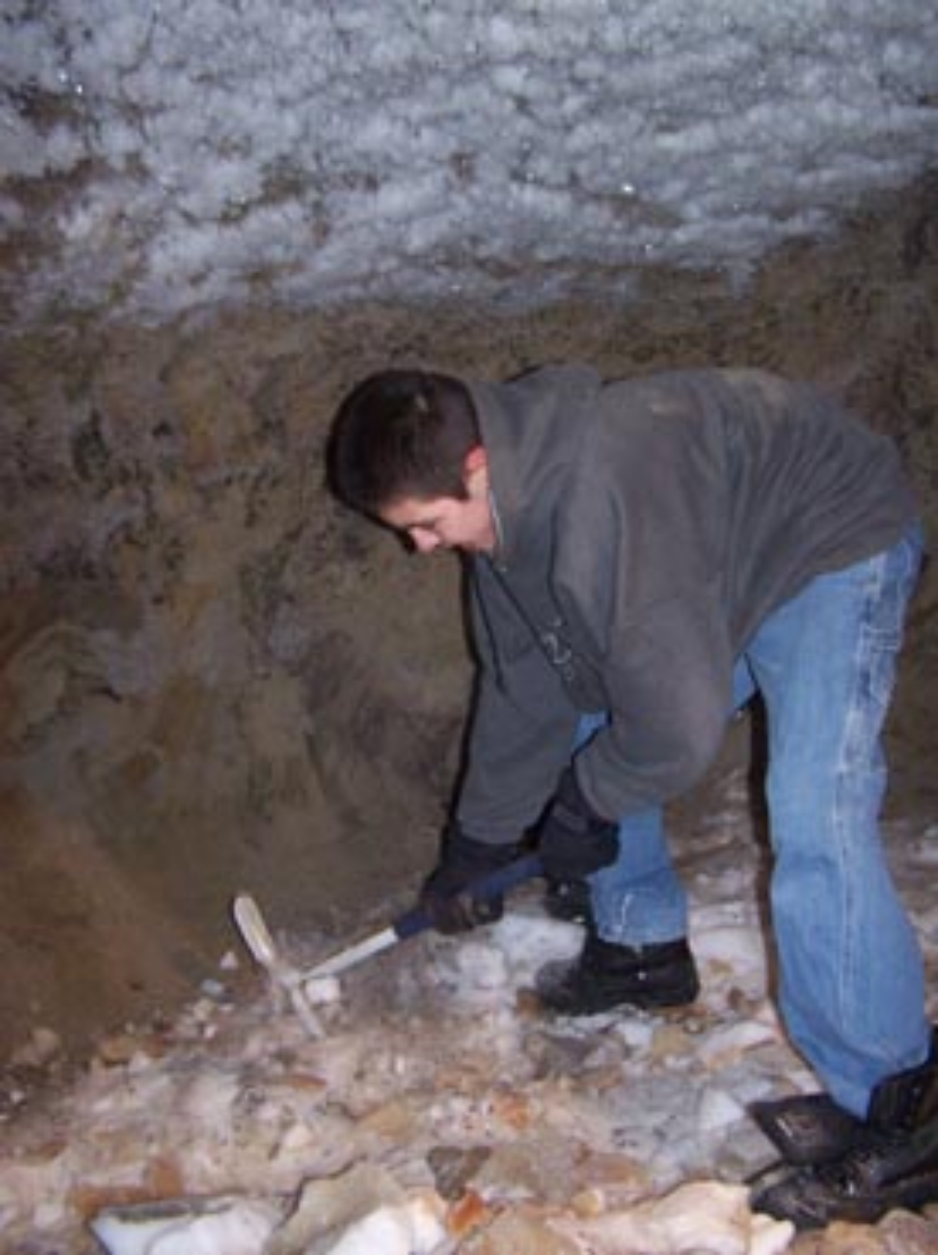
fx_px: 1375
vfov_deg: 49.0
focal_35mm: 38
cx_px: 469
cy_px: 628
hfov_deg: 37.7
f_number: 2.8
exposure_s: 1/60
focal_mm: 6.3
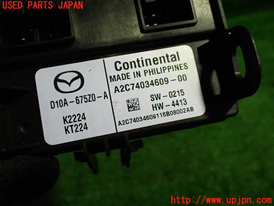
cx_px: 137
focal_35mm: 30
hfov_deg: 60.0
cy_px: 103
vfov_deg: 46.8
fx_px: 237
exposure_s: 1/125
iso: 320
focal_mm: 5.4
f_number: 2.3
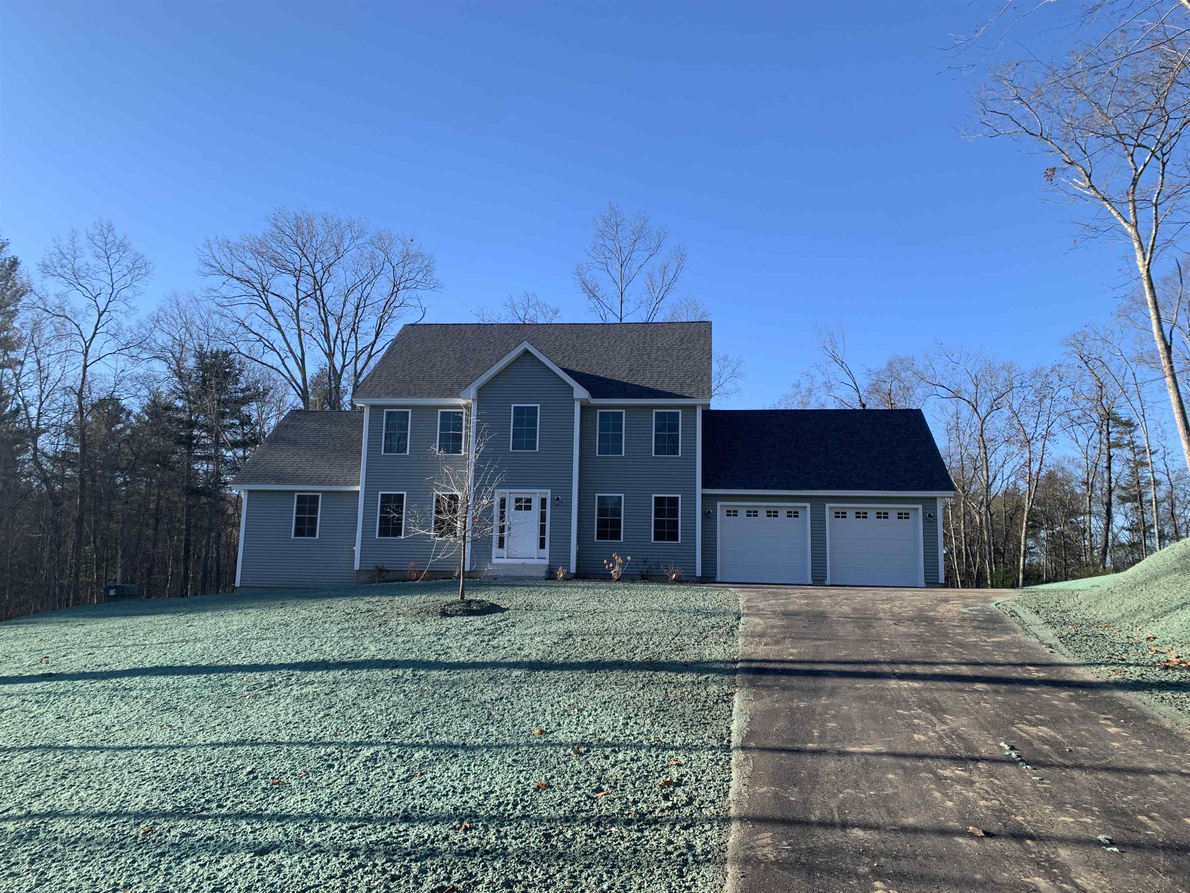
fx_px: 894
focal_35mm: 26
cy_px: 446
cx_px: 595
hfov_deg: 67.3
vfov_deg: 53.1
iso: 25
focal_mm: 4.25
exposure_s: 1/1088
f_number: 1.8
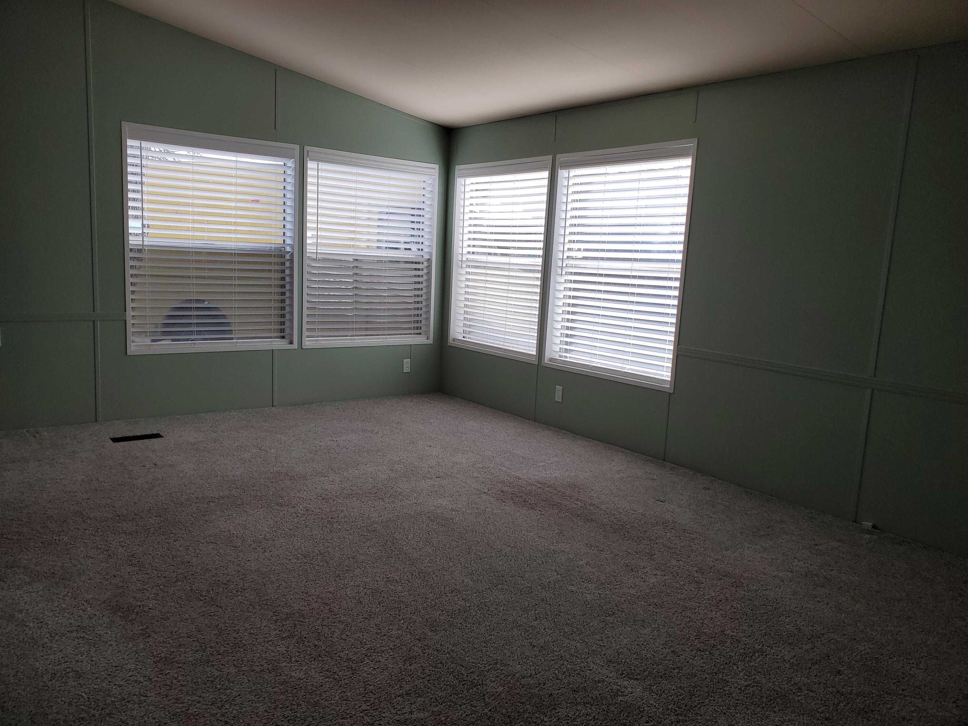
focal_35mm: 26
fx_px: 727
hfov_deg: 67.3
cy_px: 363
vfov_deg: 53.1
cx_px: 484
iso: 50
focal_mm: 4.3
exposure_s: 1/176
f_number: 2.4
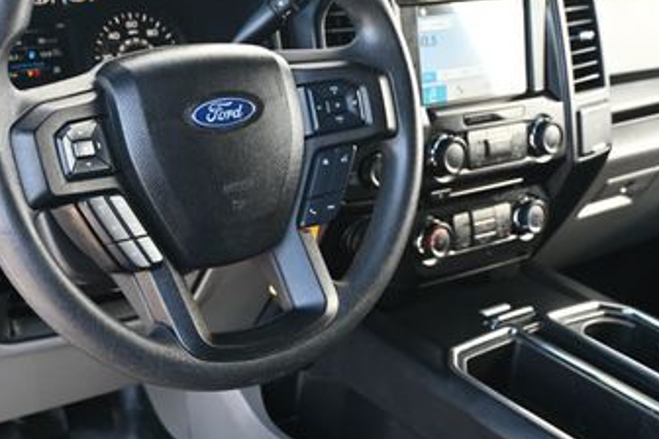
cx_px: 259
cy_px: 247
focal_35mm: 60
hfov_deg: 33.3
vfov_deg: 22.6
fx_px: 1097
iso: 640
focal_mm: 21
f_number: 4
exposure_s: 1/125
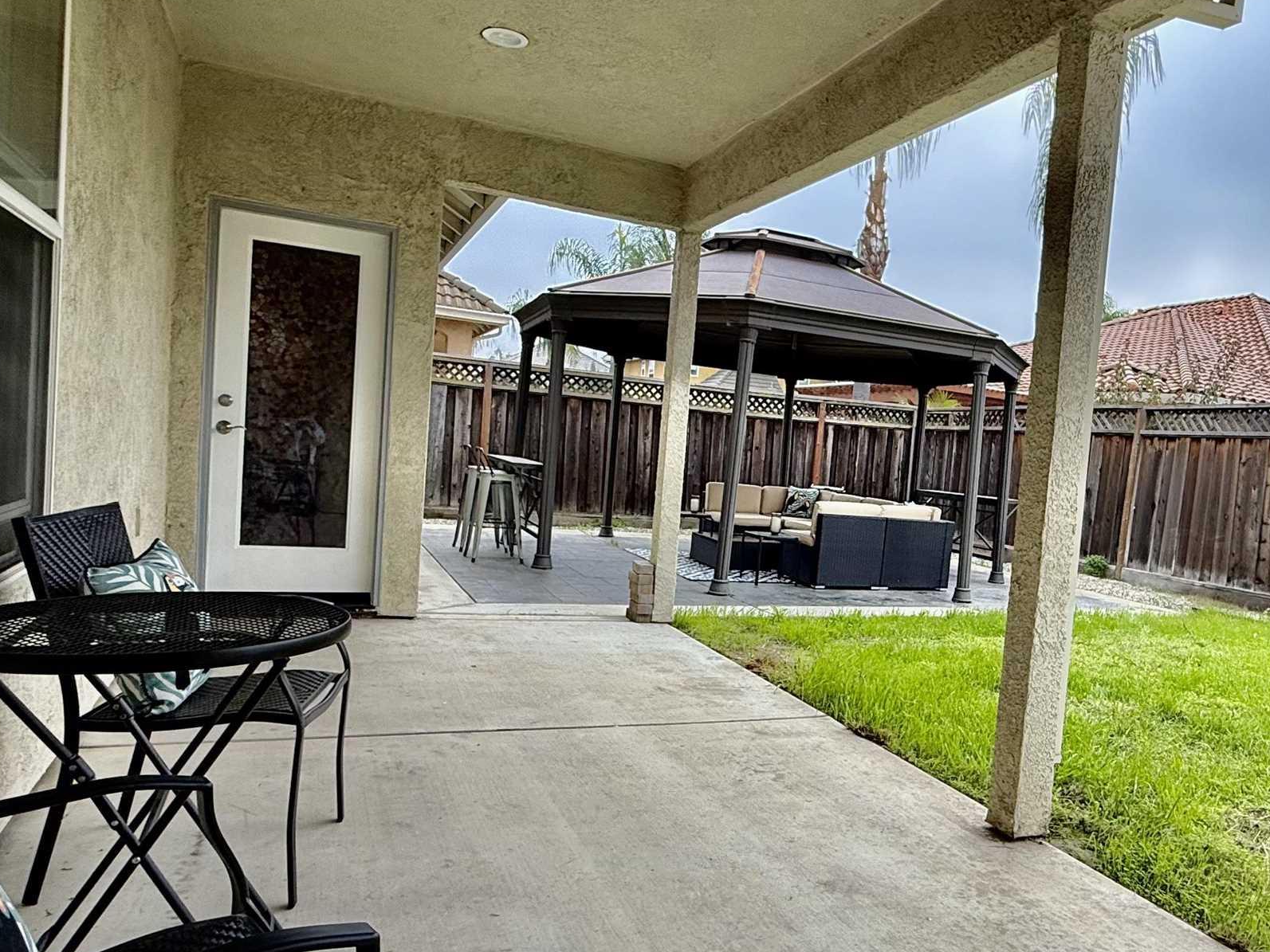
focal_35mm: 27
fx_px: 991
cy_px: 525
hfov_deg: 64.1
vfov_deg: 51.3
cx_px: 816
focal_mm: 2.22
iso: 64
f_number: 2.2
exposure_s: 1/178
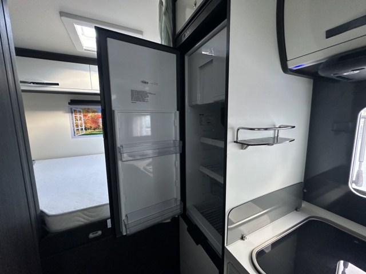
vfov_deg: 85.7
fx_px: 148
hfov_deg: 102.1
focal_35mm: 14
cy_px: 137
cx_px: 183
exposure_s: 1/60
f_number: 2.2
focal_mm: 2.22
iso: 800
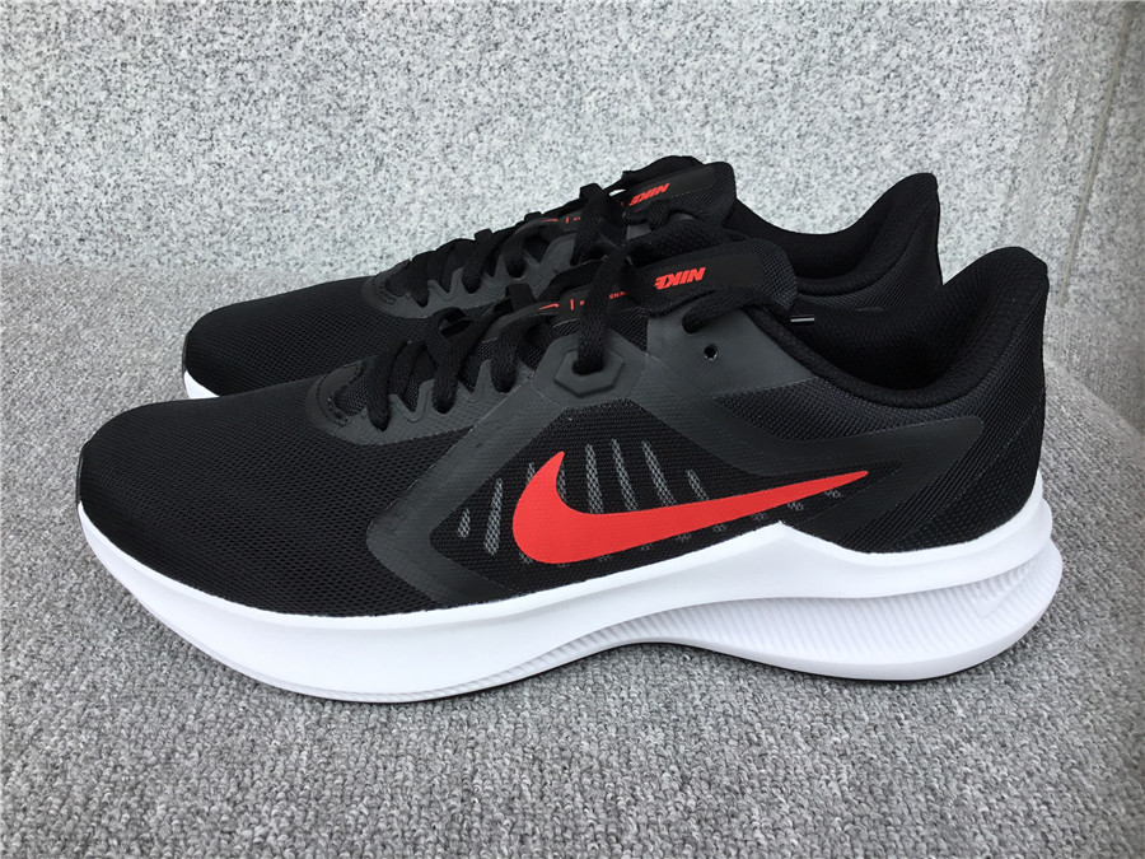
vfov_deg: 45.4
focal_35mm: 31
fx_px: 1025
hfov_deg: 58.4
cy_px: 430
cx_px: 572
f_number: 2.4
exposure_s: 1/291
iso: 25
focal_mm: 3.3
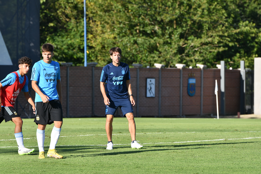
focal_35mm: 300
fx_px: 2175
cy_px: 87
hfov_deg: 6.9
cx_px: 130
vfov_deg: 4.6
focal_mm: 200
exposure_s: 1/1250
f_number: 5.6
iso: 400
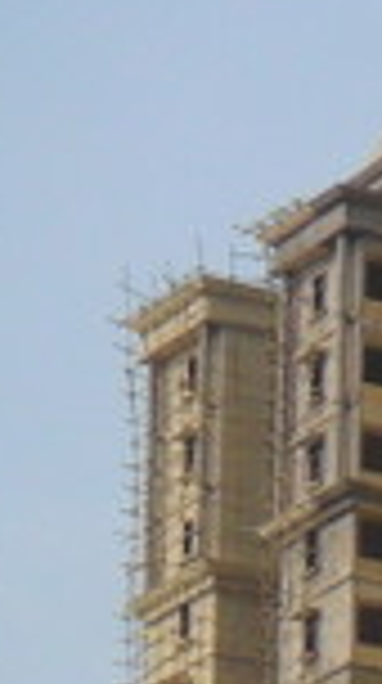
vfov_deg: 7.0
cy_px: 1251
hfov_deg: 3.7
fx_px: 5408
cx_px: 1766
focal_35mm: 299
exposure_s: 1/500
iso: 100
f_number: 5
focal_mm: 9.3
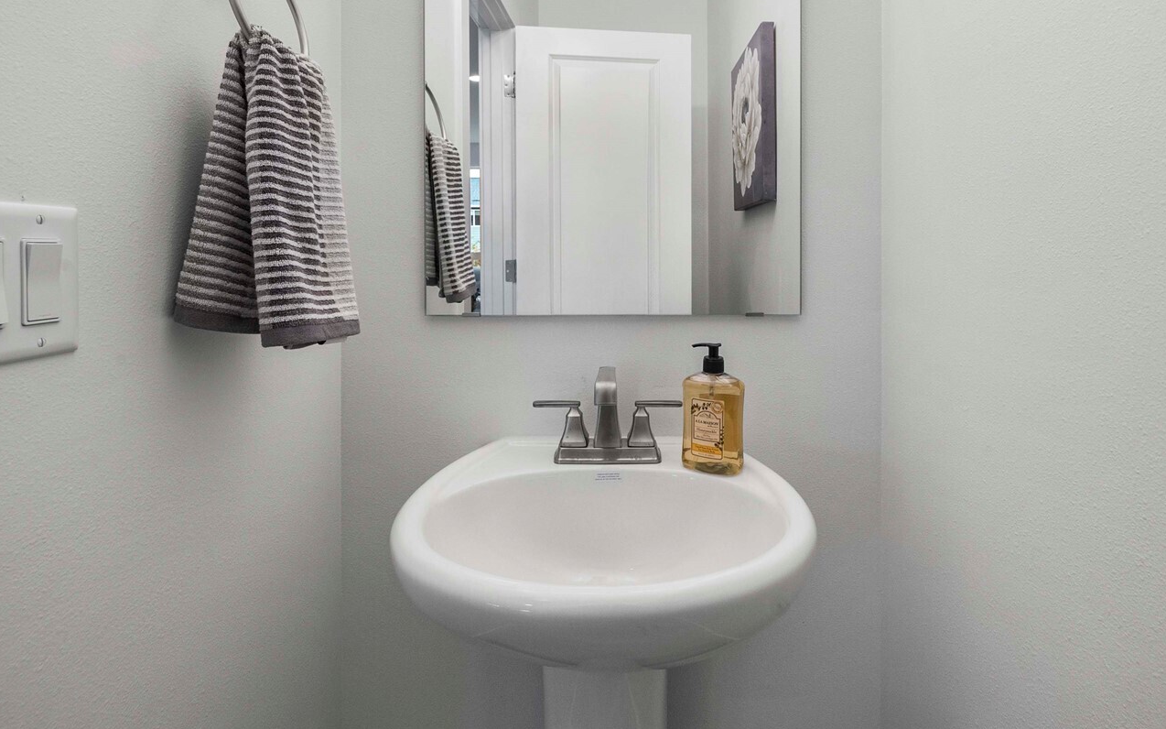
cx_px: 620
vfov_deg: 61.0
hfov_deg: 87.9
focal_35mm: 19
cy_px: 255
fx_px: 604
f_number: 11
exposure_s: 1/60
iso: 250
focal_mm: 14
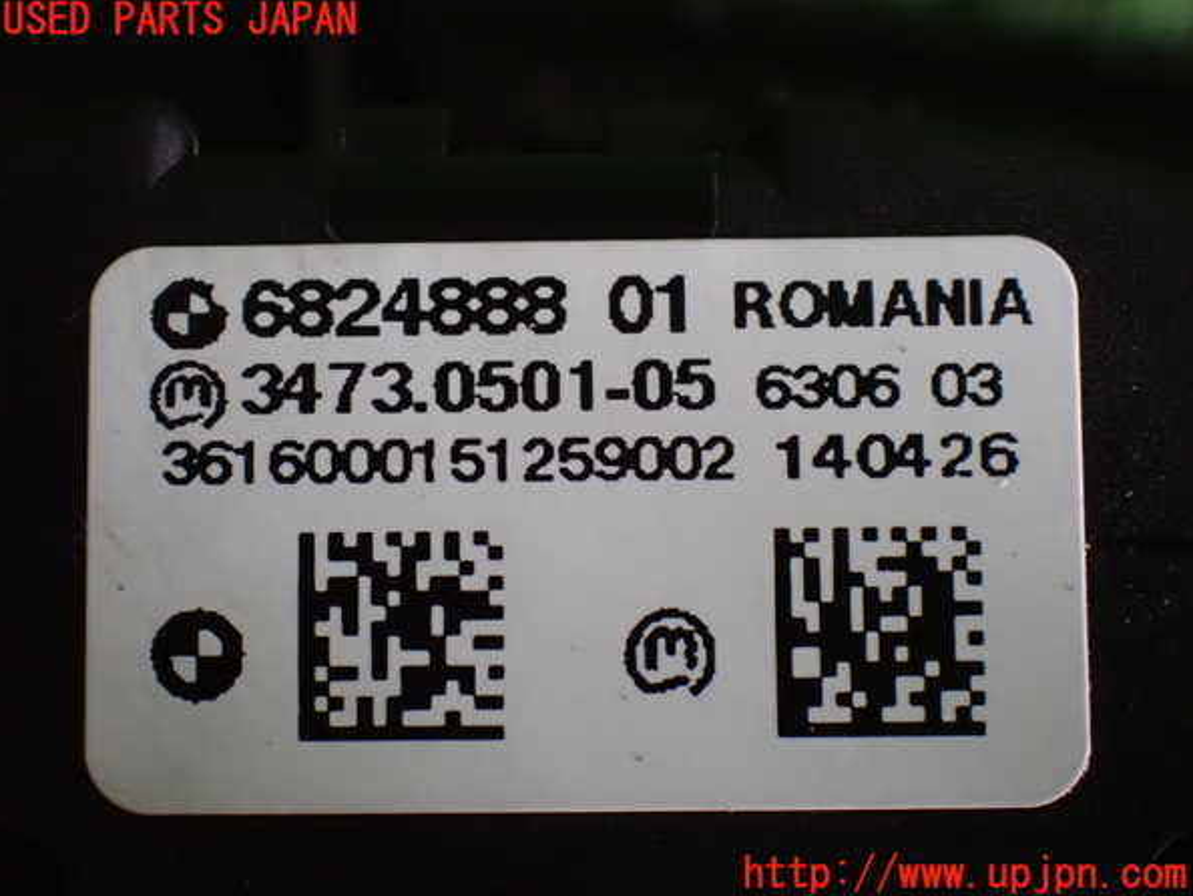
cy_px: 448
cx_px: 594
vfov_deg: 14.7
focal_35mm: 101
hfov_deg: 19.4
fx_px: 3482
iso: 1600
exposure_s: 1/100
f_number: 4.9
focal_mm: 18
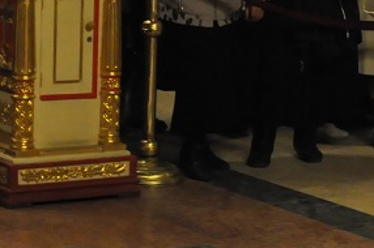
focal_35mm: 214
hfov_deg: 9.4
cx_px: 530
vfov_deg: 6.4
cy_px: 36
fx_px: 2221
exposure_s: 1/15
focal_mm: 34
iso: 1600
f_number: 6.3
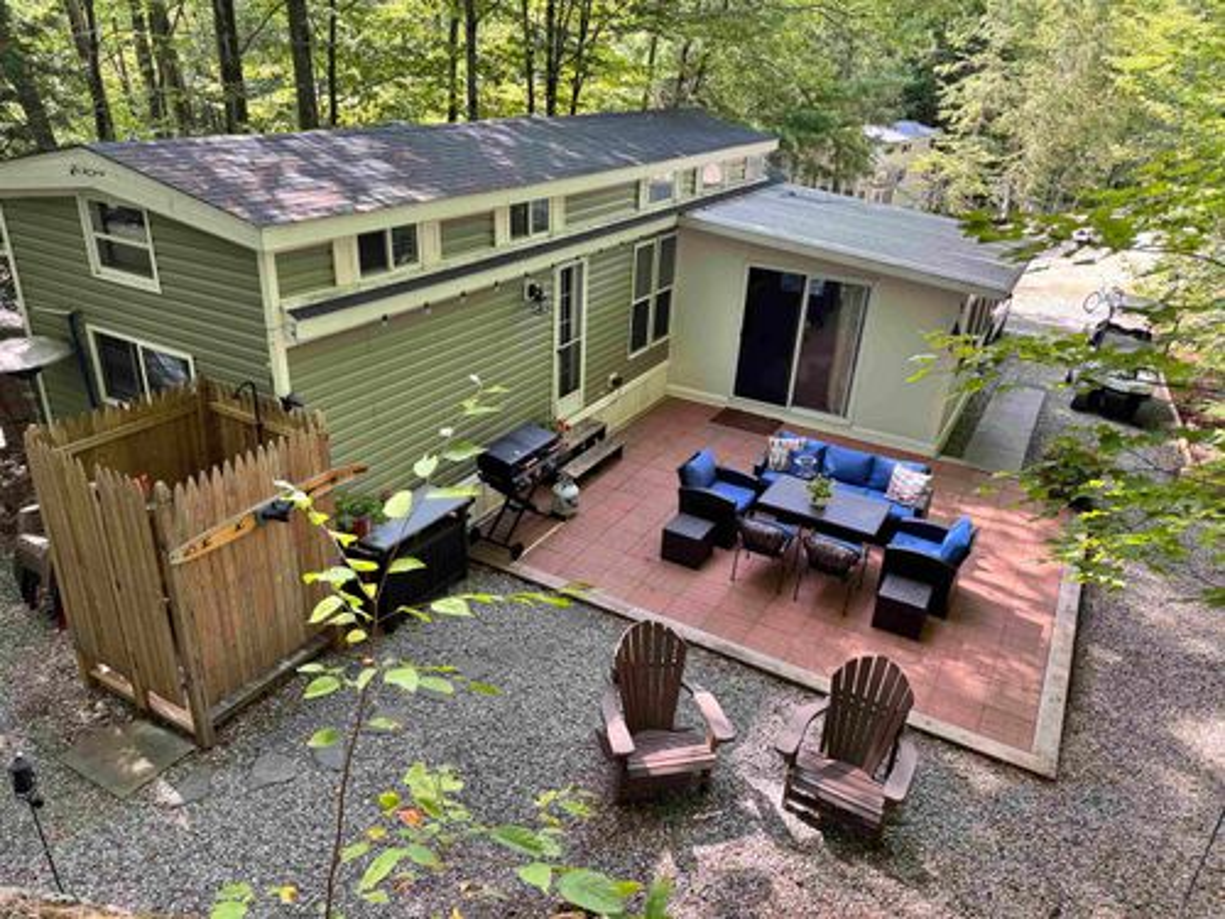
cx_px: 612
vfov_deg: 56.8
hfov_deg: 71.6
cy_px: 460
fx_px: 849
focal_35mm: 24
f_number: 1.78
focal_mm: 6.76
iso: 64
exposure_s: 1/173
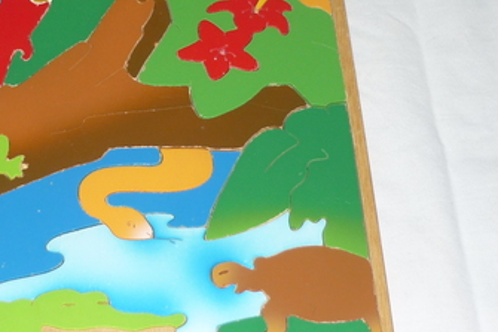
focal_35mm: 82
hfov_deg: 24.4
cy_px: 103
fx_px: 1134
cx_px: 94
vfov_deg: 16.6
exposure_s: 1/30
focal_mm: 5.5
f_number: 2.8
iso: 100
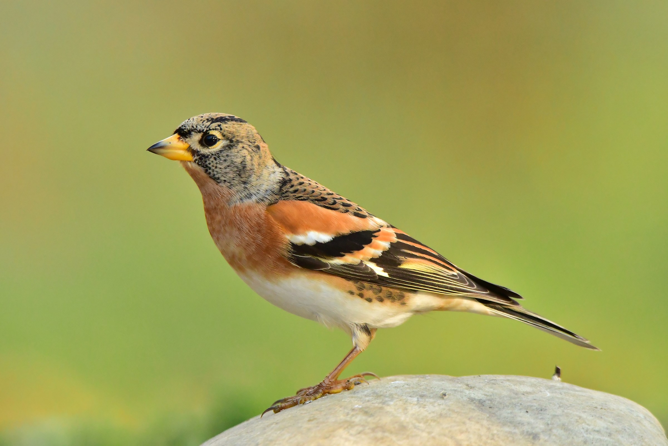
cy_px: 223
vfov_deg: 1.8
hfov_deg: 2.7
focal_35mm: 750
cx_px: 334
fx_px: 13916
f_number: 8
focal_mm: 500
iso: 800
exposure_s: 1/1600
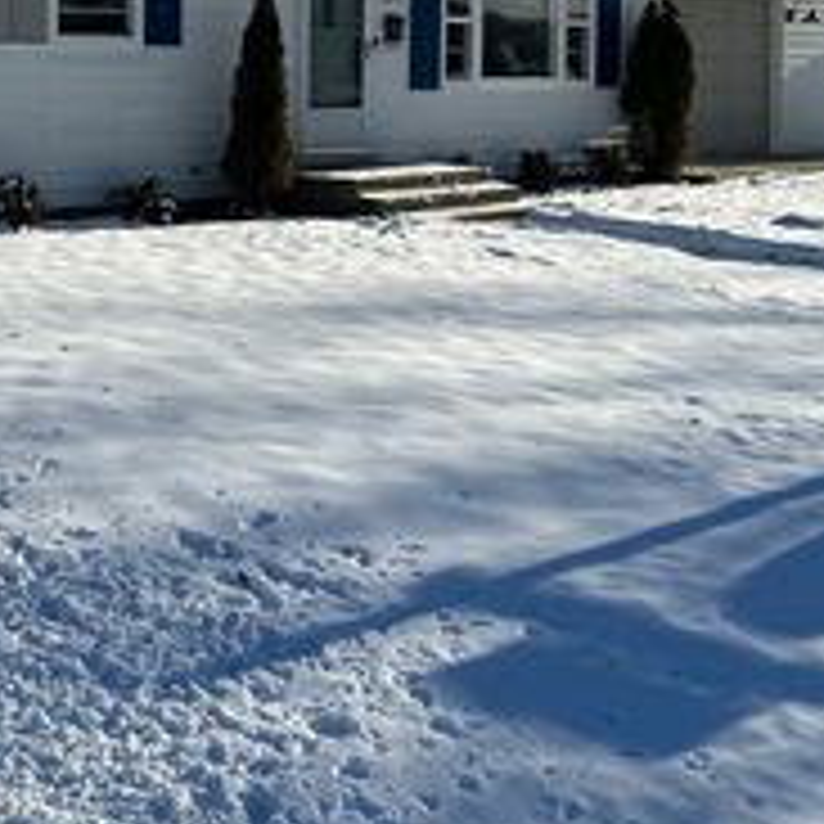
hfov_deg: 28.8
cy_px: 74
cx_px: 149
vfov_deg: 28.4
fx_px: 1562
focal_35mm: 58
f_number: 1.78
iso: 80
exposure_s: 1/8197
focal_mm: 6.86
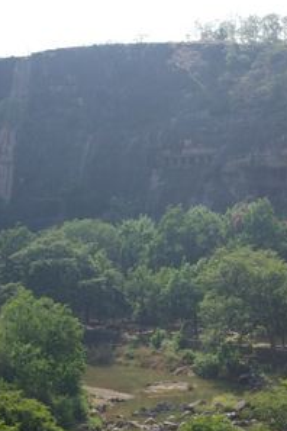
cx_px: 226
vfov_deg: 21.9
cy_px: 329
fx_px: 1100
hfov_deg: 14.8
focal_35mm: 92
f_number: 5.6
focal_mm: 38
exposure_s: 1/90
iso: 100
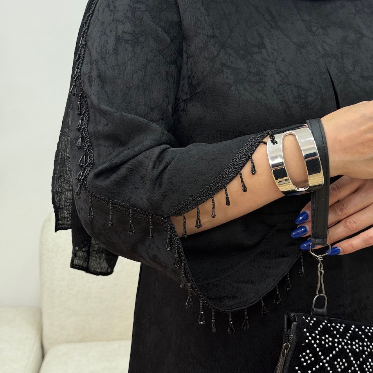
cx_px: 186
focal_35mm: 57
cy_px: 140
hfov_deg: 30.0
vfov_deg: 29.9
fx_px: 695
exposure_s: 1/215
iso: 50
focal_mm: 6.76
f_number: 1.78
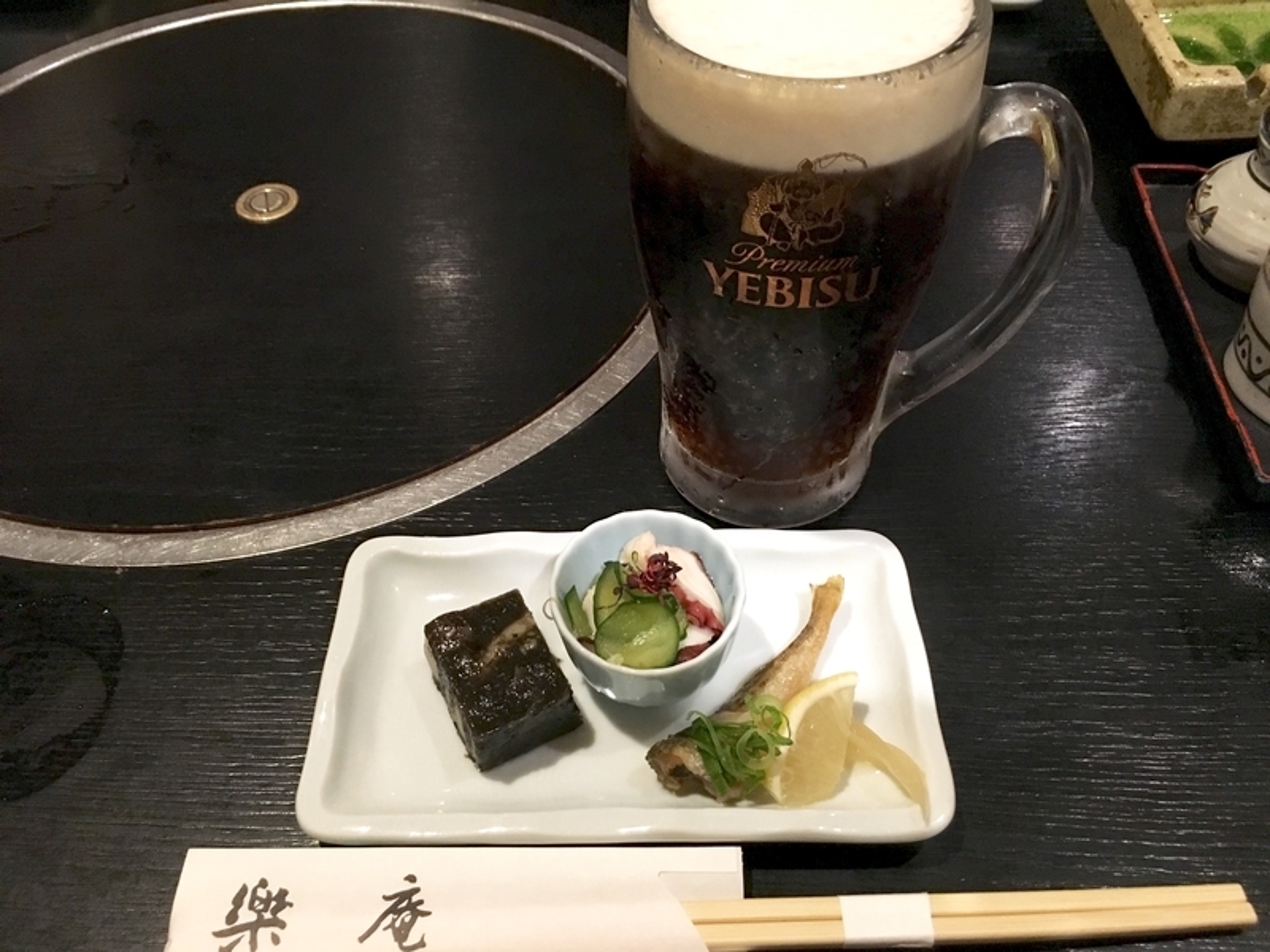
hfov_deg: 61.7
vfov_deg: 48.2
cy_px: 476
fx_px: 1064
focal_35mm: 29
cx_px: 635
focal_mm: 4.15
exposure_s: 1/15
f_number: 2.2
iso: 250
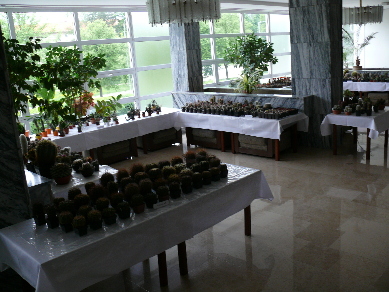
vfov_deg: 40.7
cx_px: 194
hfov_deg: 52.6
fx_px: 393
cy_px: 146
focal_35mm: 35
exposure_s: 1/30
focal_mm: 7.4
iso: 100
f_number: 2.8
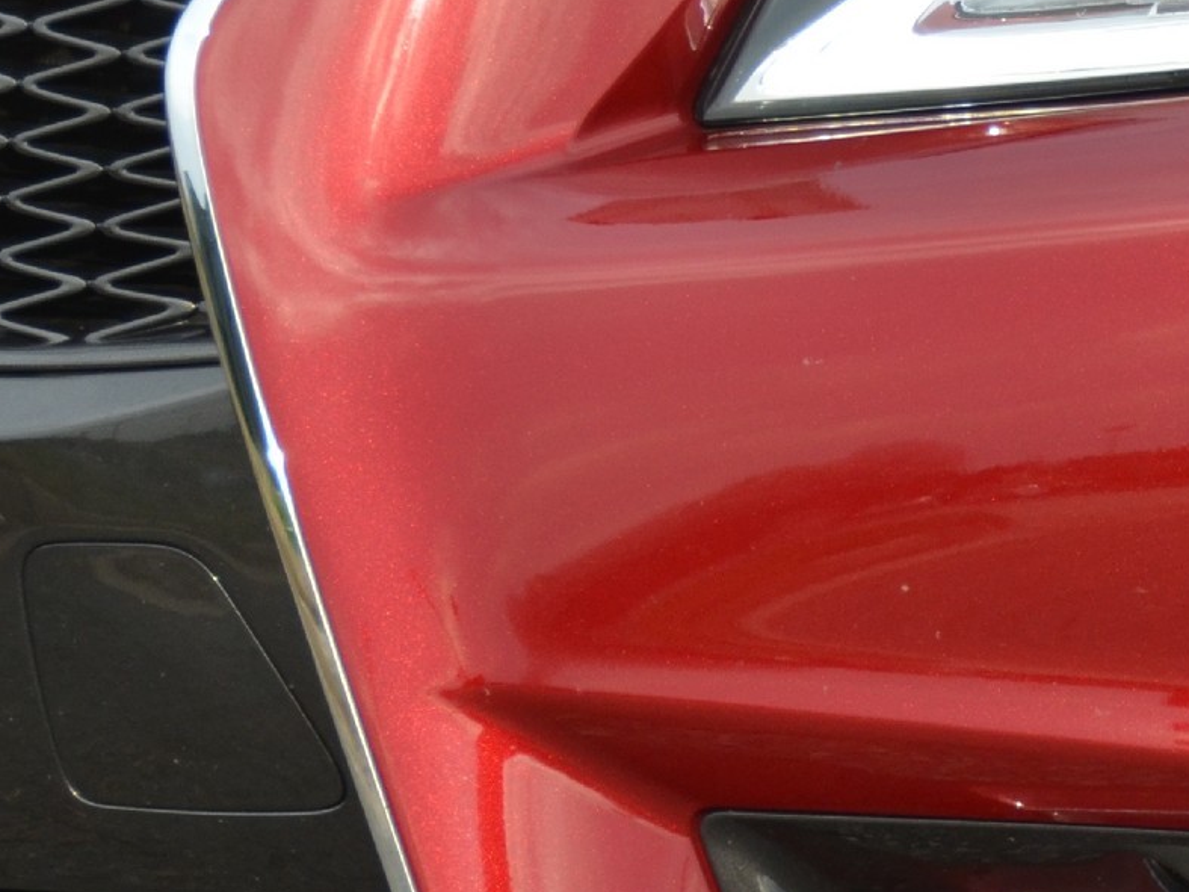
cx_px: 1550
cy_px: 349
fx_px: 10990
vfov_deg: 4.6
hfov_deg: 6.1
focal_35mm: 320
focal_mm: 70
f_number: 5
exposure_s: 1/1000
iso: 450
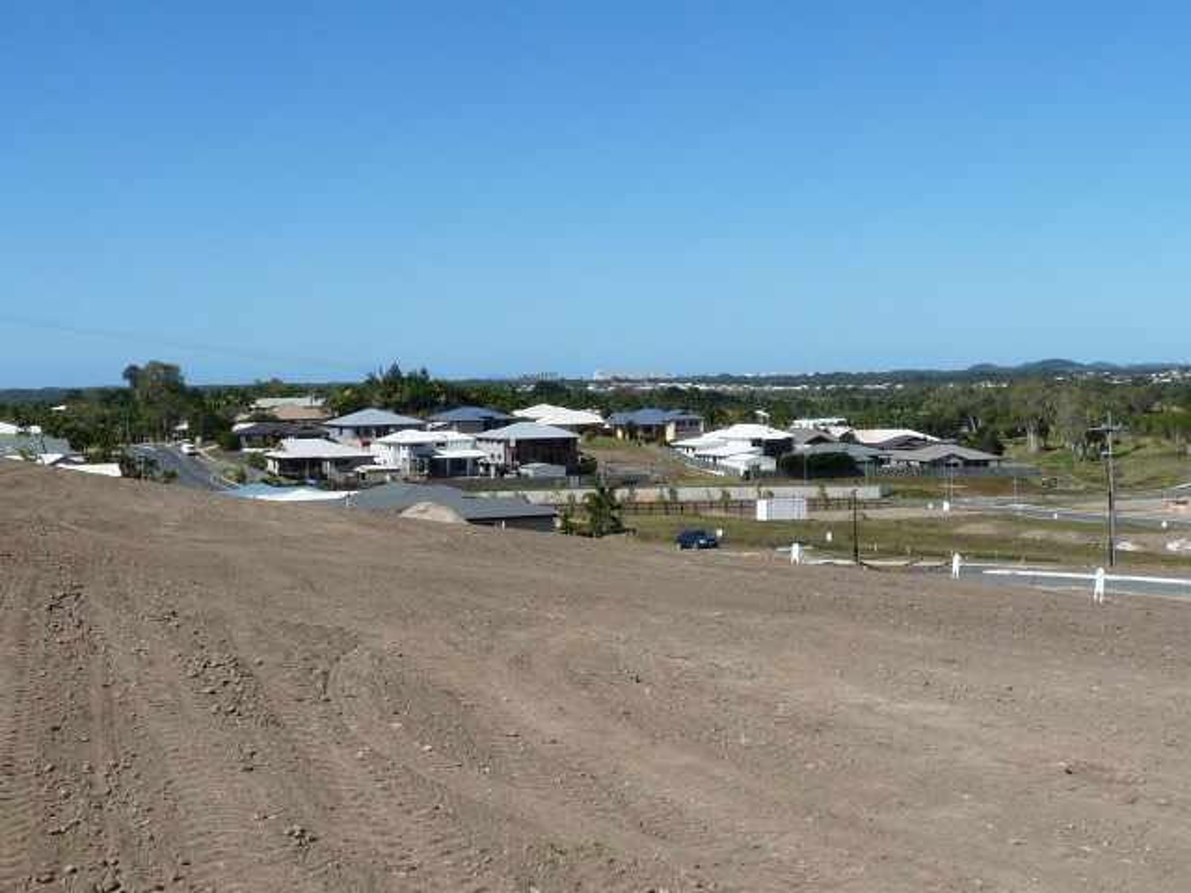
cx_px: 596
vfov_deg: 27.5
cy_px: 446
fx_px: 1824
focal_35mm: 53
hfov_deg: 36.2
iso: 100
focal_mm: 5.4
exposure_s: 1/400
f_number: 7.1
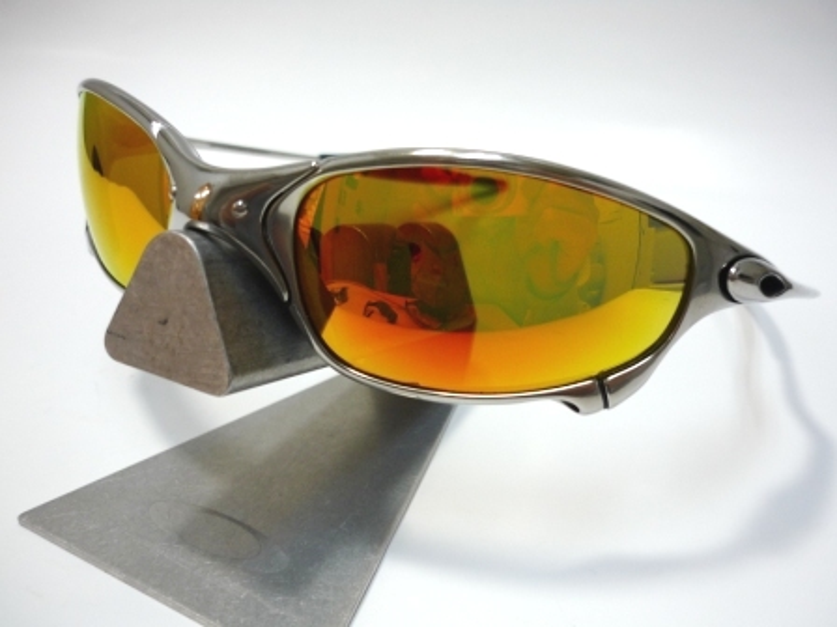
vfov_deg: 42.9
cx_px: 418
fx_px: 798
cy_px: 314
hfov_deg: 55.4
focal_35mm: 33
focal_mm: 5.5
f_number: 2.8
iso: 100
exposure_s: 1/40
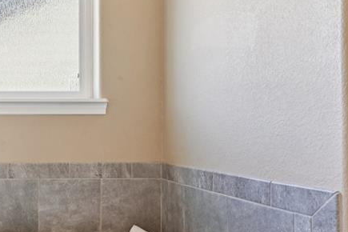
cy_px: 124
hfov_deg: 39.6
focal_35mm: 41
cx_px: -24
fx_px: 398
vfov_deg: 32.5
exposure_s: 1/15
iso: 400
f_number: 11
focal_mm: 17.5
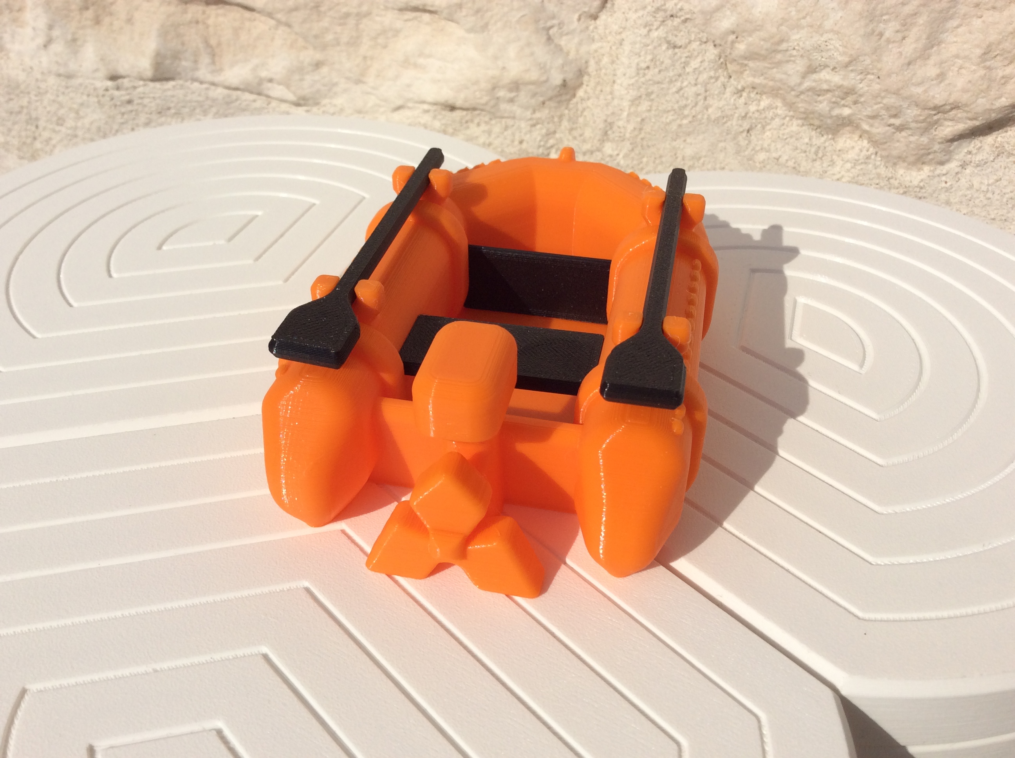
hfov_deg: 56.9
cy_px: 379
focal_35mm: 32
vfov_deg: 44.1
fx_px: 937
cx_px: 508
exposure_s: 1/4405
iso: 32
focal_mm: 3.3
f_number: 2.4
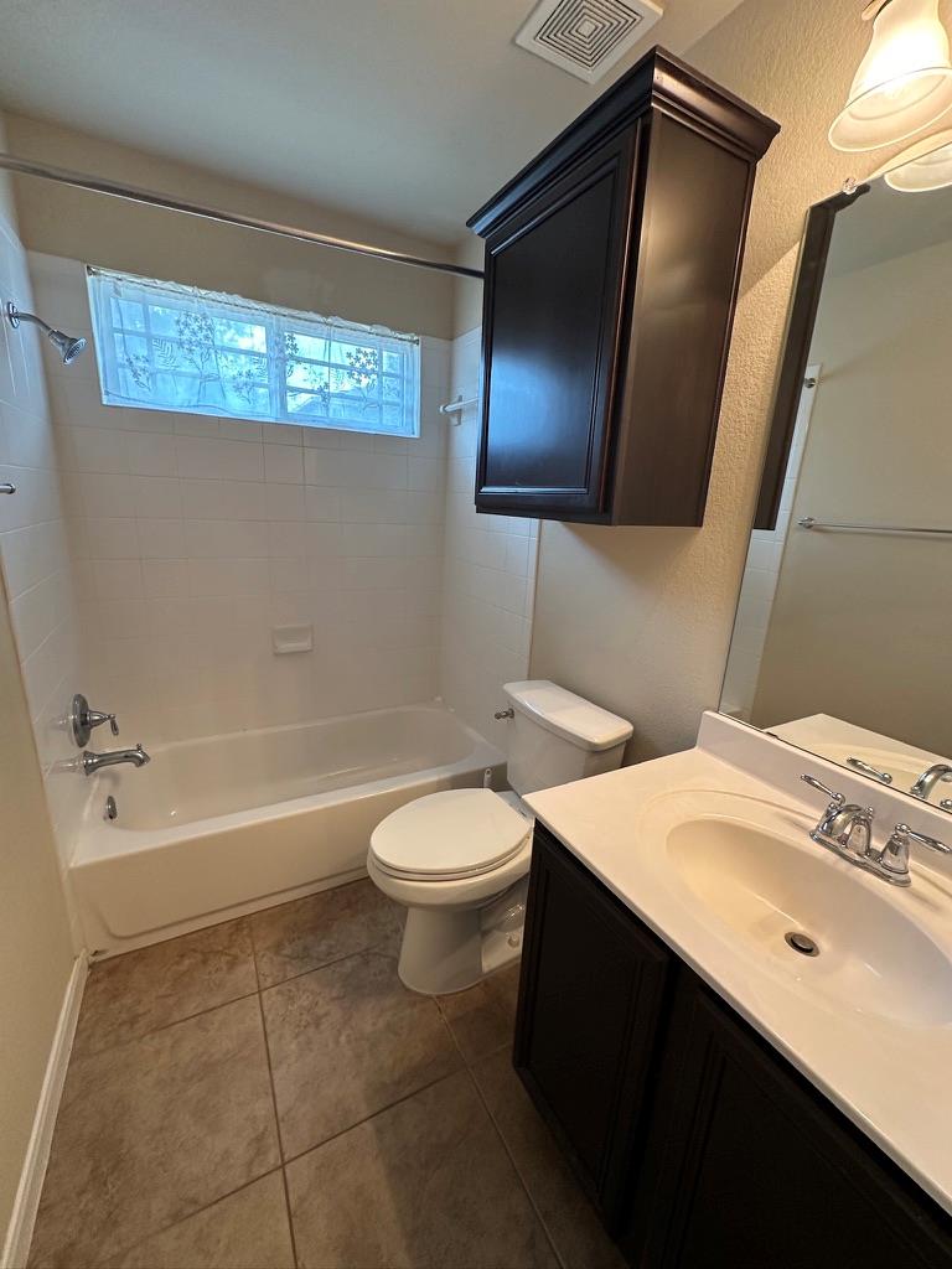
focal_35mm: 14
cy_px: 634
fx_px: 513
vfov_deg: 102.1
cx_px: 476
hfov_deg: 85.7
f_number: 2.2
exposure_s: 1/60
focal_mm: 2.22
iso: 160
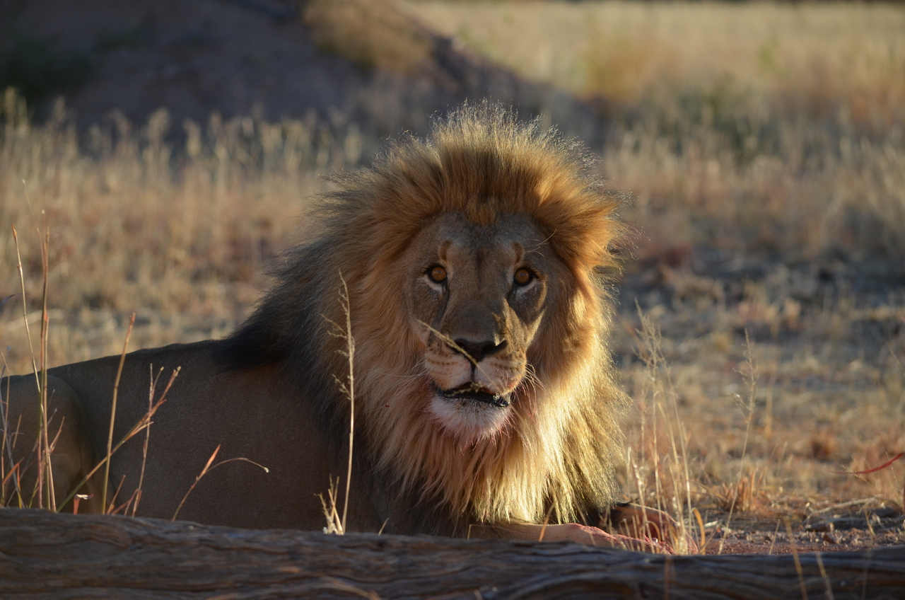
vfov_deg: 5.4
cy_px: 300
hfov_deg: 8.1
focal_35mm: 255
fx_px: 6398
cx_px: 452
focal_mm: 170
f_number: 5.6
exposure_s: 1/500
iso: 250
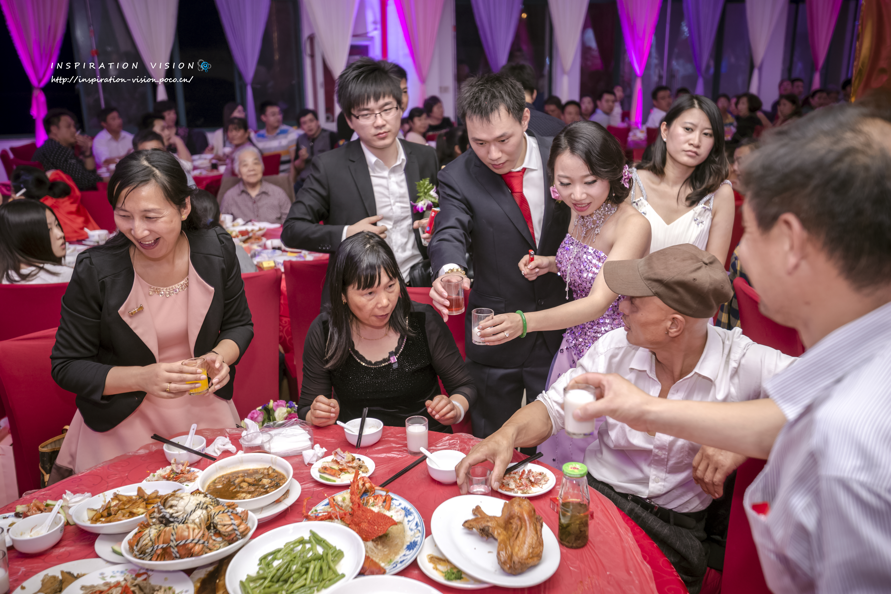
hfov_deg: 54.4
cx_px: 446
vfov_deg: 37.9
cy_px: 297
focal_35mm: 35
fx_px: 866
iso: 200
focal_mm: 35
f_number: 3.2
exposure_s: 1/60
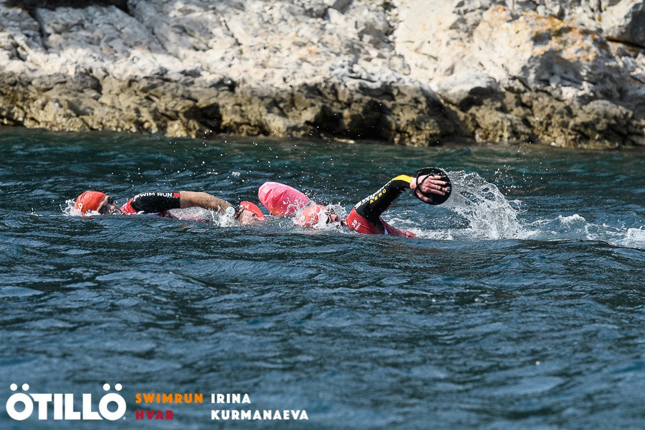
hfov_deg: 7.6
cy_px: 215
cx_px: 322
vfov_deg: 5.1
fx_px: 4838
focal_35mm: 270
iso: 400
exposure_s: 1/640
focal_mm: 180
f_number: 6.3
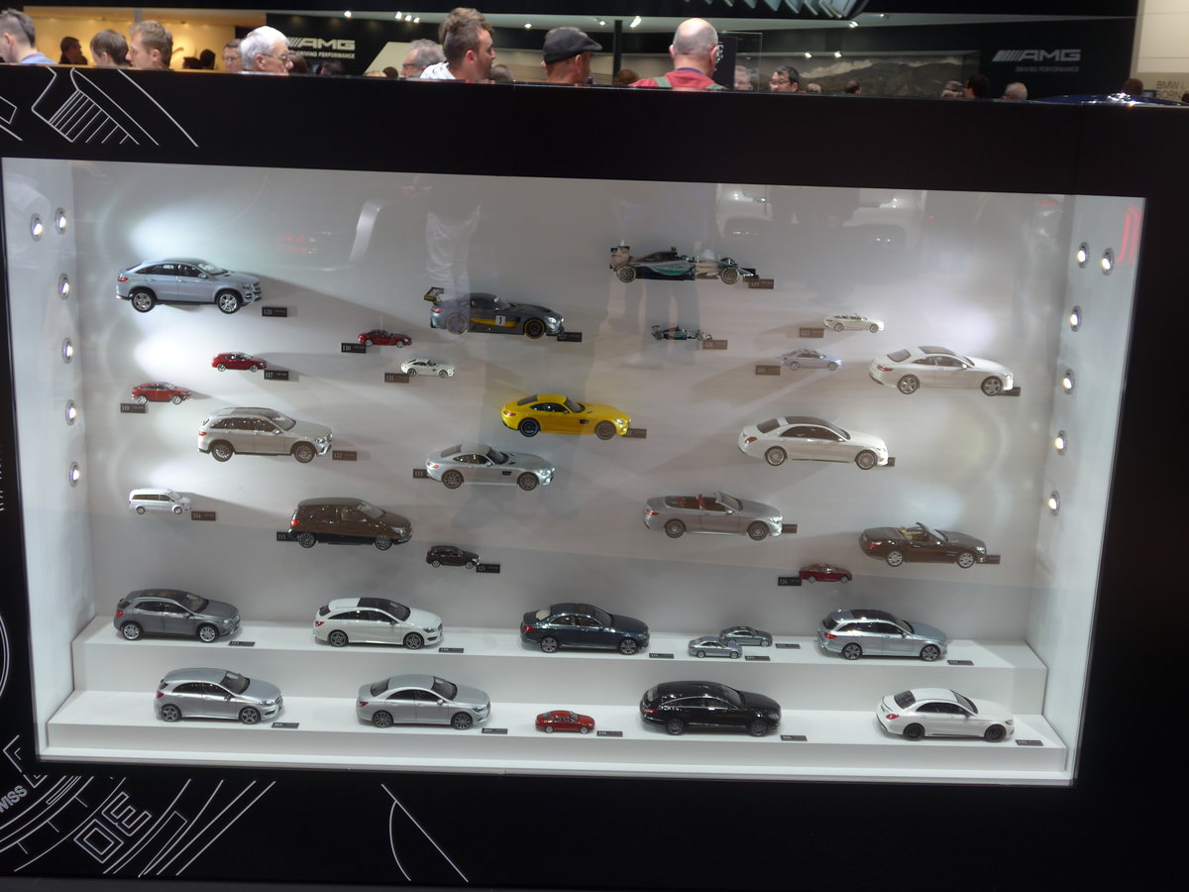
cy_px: 446
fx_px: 1408
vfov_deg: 35.1
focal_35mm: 41
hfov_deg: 45.8
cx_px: 594
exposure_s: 1/100
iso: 80
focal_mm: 8.4
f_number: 2.6
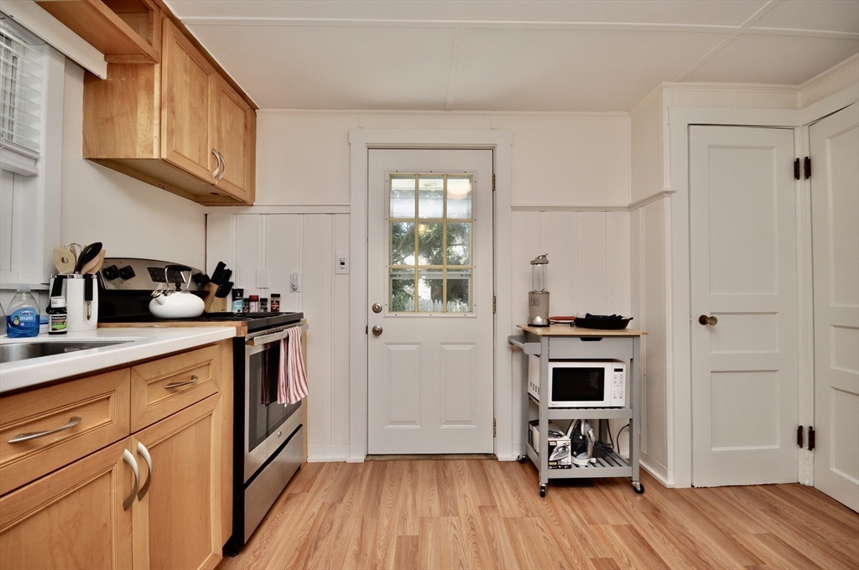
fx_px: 357
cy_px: 285
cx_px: 430
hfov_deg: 100.5
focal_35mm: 15
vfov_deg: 77.2
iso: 200
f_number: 5.6
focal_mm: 10
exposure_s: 1/60
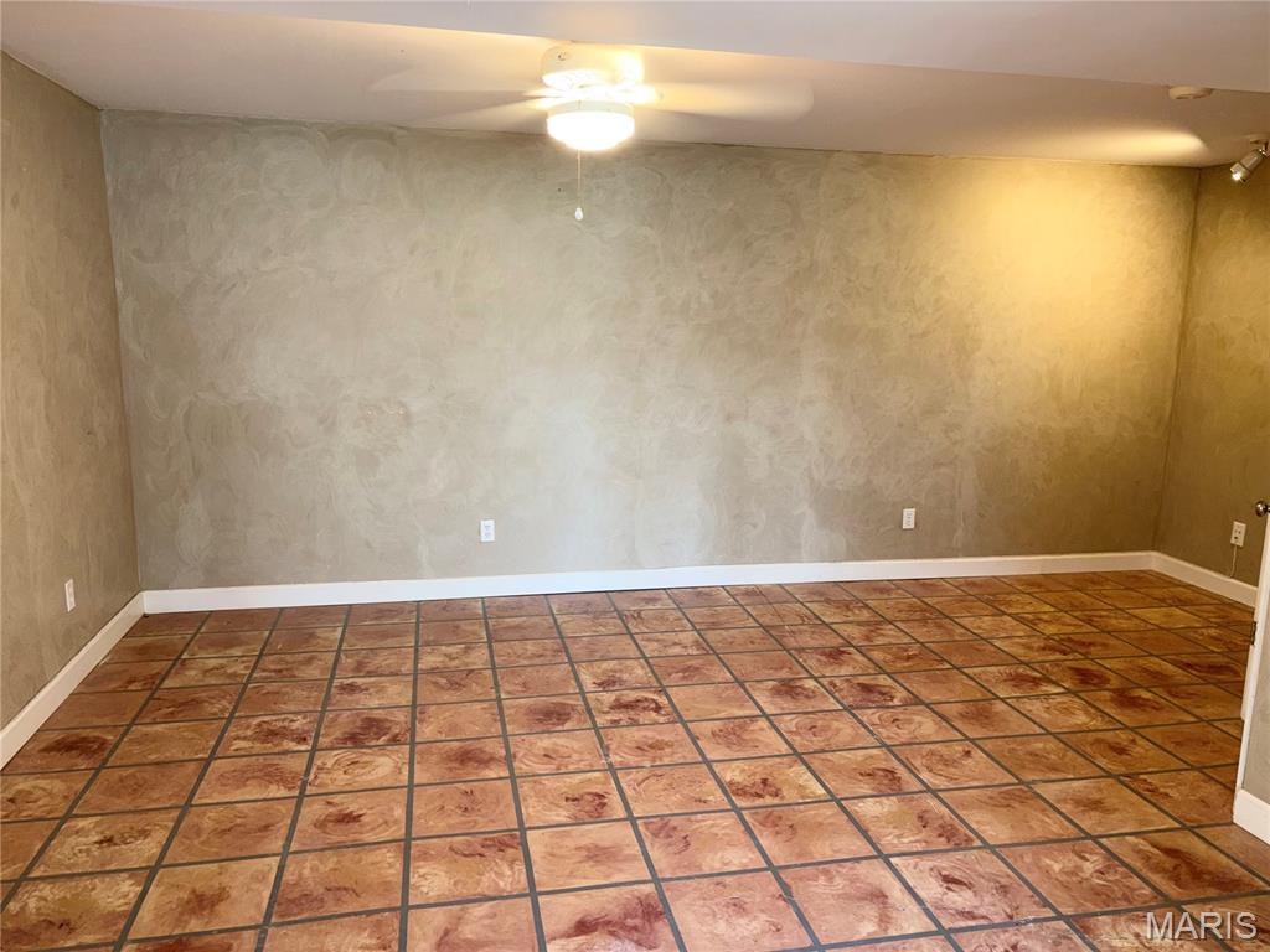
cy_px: 476
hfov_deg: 67.3
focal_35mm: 26
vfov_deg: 53.1
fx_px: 954
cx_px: 635
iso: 64
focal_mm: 5.96
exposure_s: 1/20
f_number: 1.6
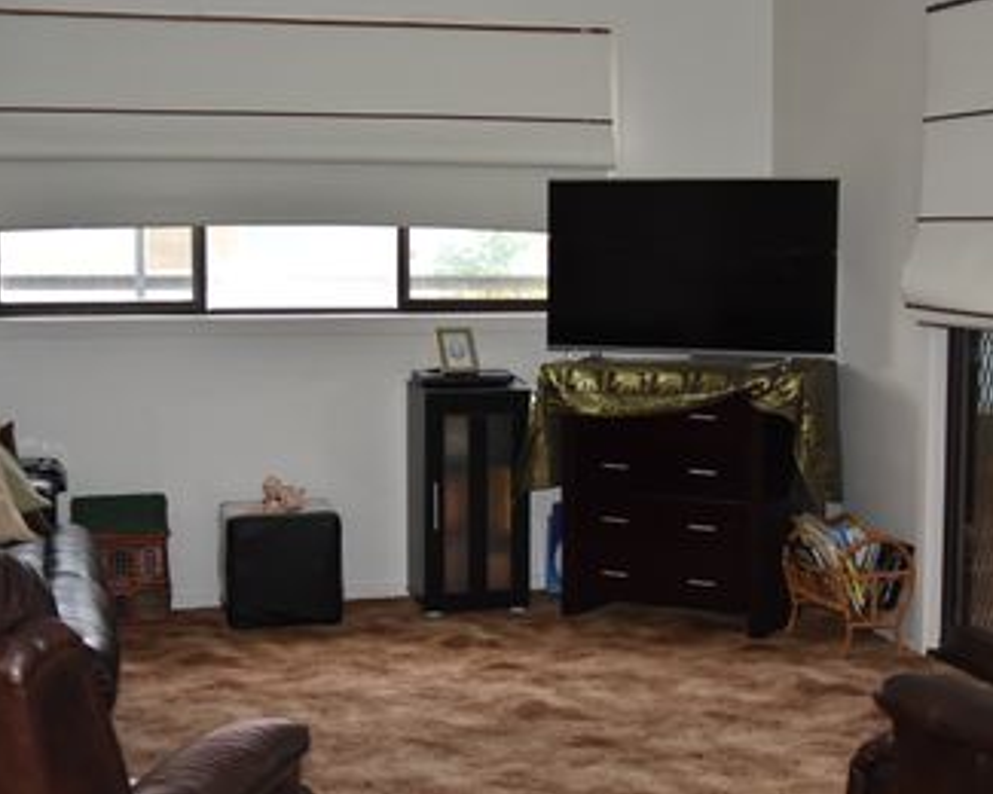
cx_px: 590
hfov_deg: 32.9
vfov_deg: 26.7
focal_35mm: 57
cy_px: 395
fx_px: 1675
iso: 800
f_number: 4
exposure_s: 1/60
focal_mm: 28
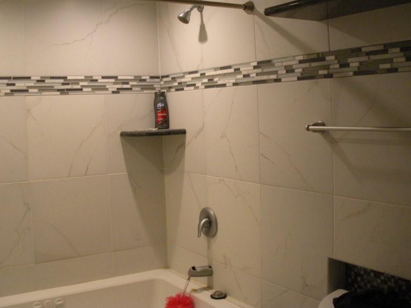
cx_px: 206
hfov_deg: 43.8
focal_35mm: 43
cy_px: 125
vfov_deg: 33.5
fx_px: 511
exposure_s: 1/31.6
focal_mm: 6.3
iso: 400
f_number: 3.5
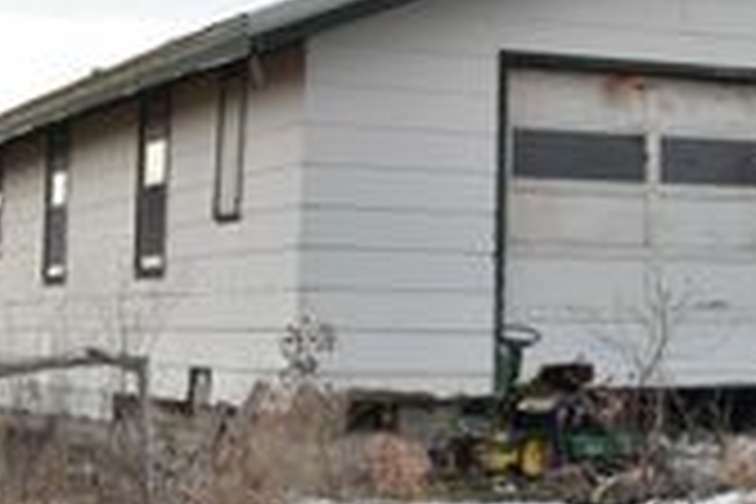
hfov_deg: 19.9
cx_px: 832
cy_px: 155
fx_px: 2058
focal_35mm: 98
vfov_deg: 13.9
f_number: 25
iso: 100
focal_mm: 22
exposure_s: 1/25
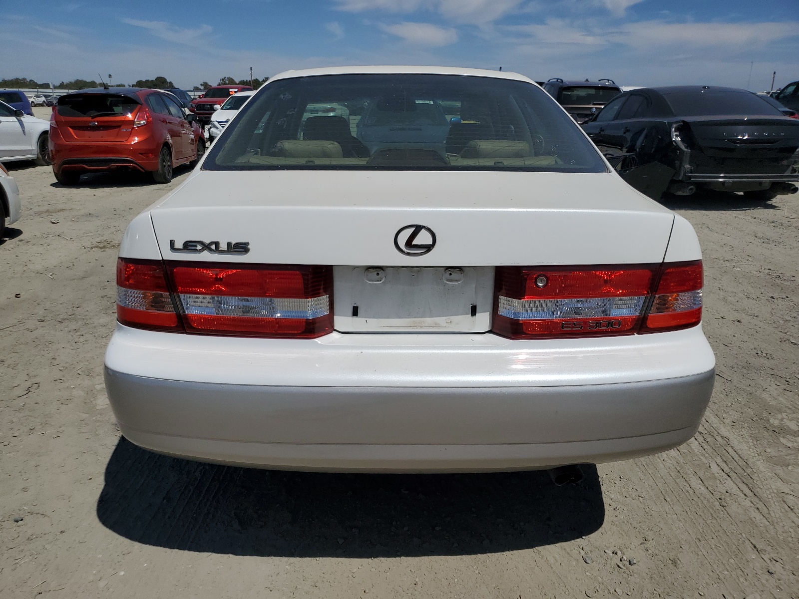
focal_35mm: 26
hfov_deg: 67.3
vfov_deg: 53.1
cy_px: 300
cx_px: 400
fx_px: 600
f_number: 1.5
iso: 51
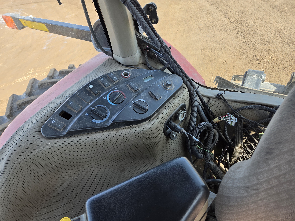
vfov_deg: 58.9
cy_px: 110
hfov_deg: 73.9
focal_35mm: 23
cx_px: 148
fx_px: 196
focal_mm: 5.4
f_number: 1.8
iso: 25
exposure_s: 1/233
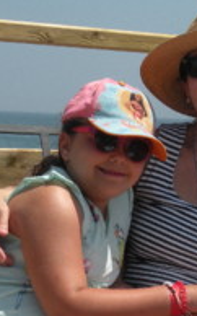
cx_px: 104
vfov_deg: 17.9
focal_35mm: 115
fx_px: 989
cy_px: 284
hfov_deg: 11.4
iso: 64
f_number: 4.5
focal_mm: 7.4
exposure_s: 1/758
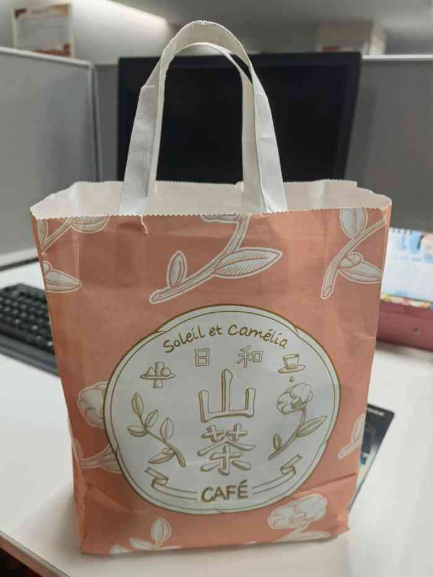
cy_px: 288
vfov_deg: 65.3
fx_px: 450
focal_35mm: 27
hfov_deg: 51.4
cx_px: 216
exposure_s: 1/50
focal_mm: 6.67
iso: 320
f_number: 1.9
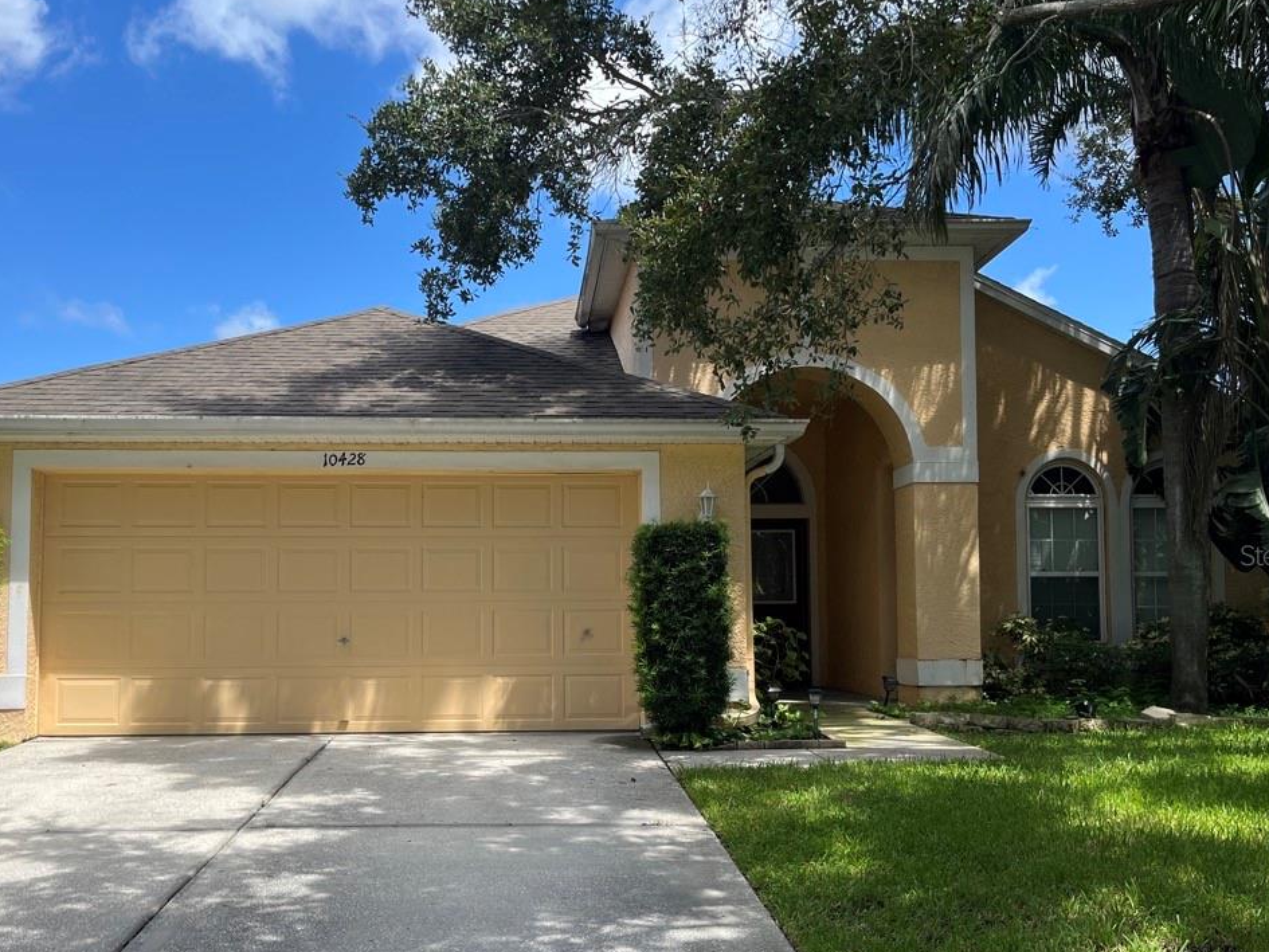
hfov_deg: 55.2
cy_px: 555
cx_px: 561
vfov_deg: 42.8
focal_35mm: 33
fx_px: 1210
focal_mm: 5.1
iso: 50
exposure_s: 1/1647
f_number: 1.6
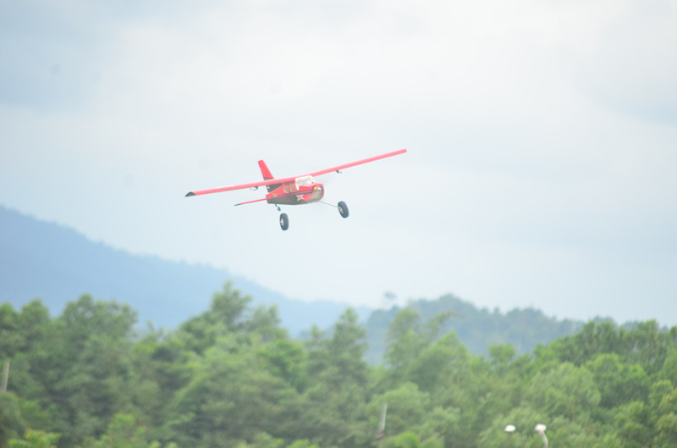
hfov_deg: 6.9
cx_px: 338
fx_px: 5627
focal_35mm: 300
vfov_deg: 4.6
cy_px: 224
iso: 320
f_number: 5.6
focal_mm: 200
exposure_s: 1/400
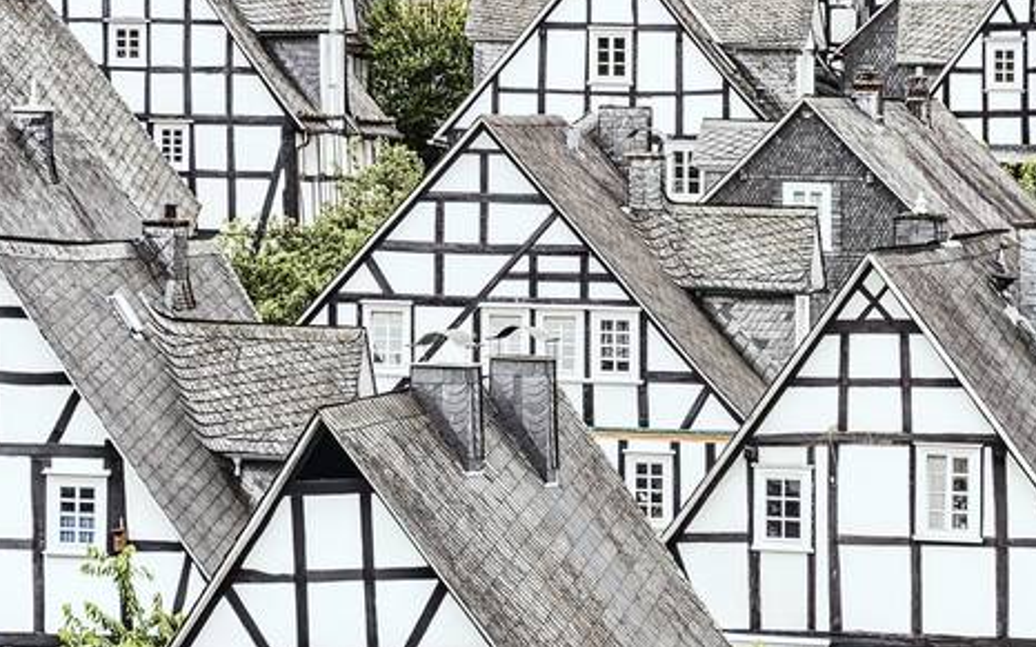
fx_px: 5928
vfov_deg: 6.2
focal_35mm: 210
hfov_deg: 10.0
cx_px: 578
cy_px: 289
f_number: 5.6
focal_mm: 160
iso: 64
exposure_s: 1/40
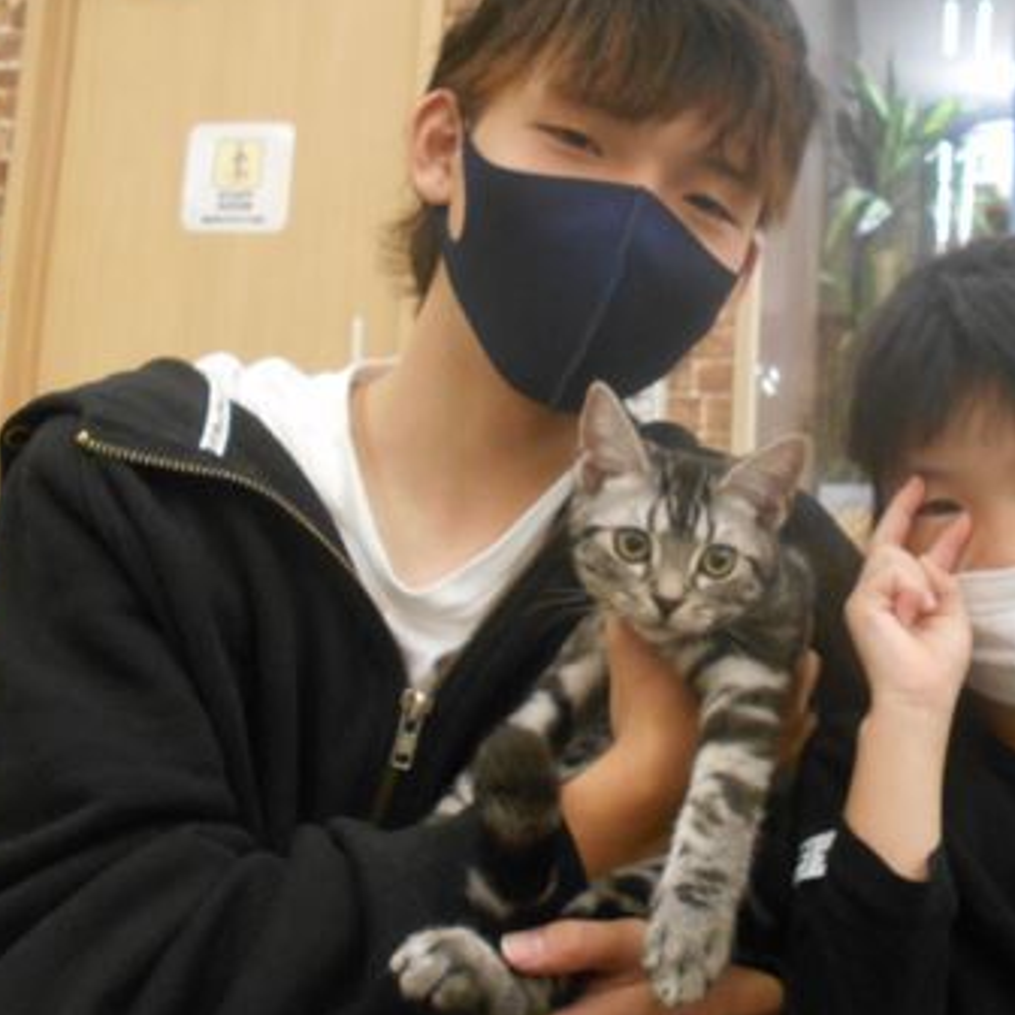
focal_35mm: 41
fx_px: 1360
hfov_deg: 39.8
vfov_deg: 40.9
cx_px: 767
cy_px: 450
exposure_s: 1/30
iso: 400
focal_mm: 4.6
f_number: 3.2
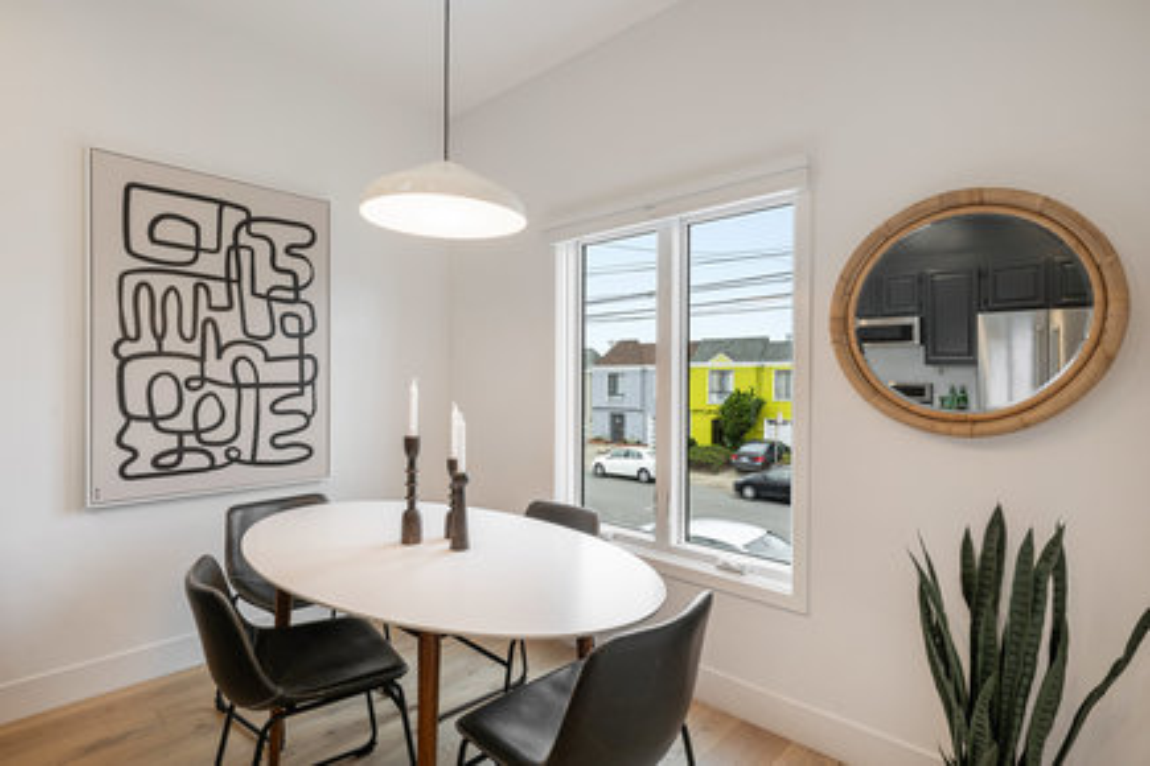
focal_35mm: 18
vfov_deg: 67.4
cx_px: 575
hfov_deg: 90.0
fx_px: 575
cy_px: 383
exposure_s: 1/20
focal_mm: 18
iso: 200
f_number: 11
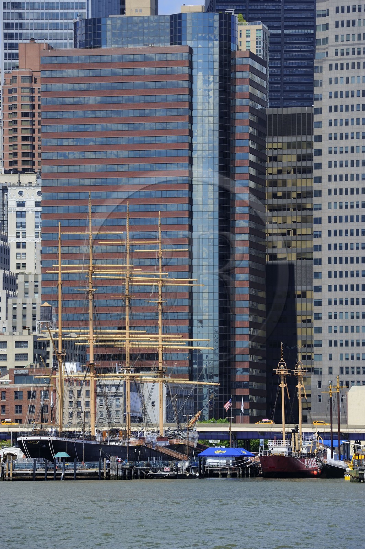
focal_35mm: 190
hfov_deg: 7.2
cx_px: 182
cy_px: 274
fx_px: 2894
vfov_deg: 10.8
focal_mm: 190
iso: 200
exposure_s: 1/250
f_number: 9
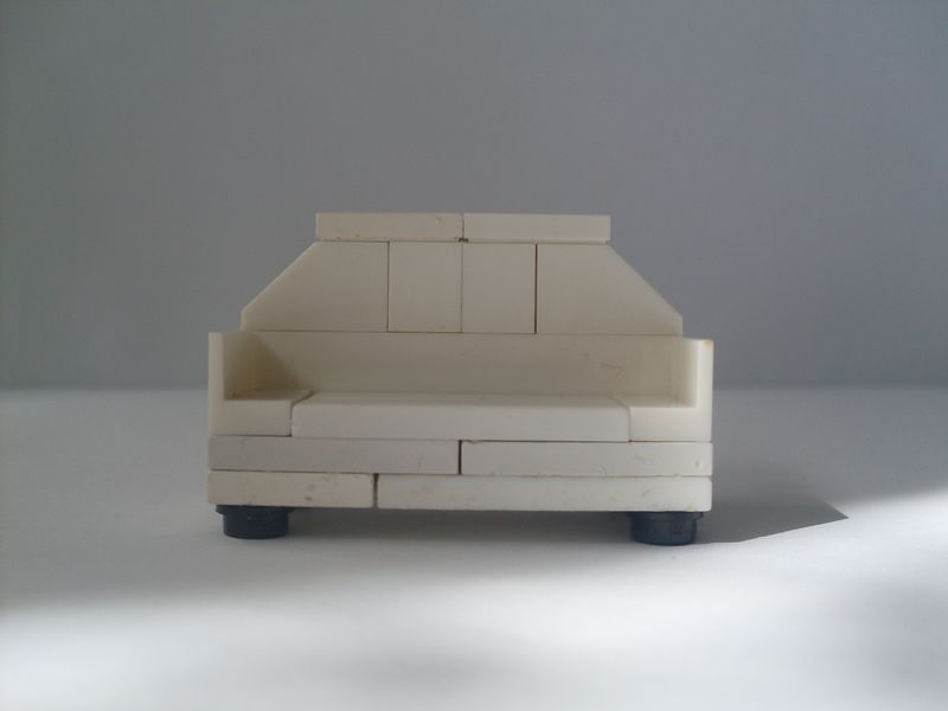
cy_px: 356
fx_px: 1041
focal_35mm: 38
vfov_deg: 37.7
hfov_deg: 49.0
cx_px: 474
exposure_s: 1/350
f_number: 2.8
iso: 80
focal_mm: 6.3
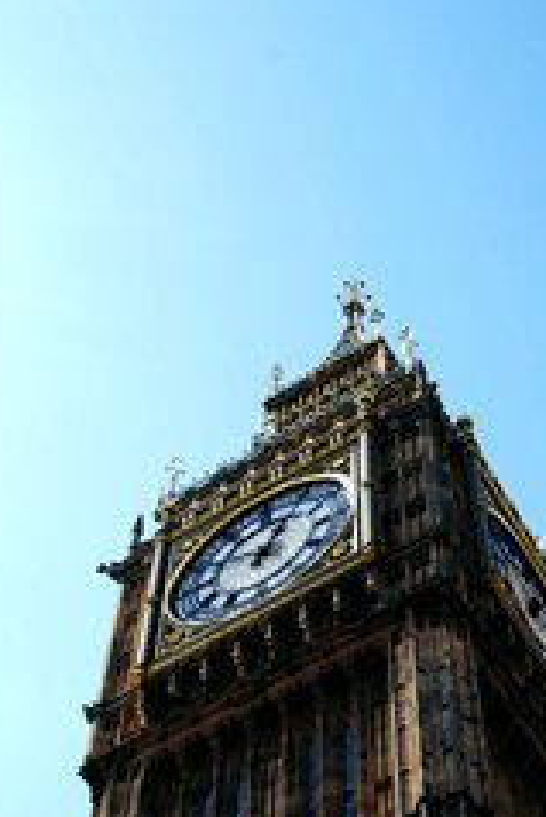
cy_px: 594
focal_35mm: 78
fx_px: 1772
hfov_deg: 17.5
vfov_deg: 25.7
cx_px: 337
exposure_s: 1/250
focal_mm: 32
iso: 200
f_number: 8
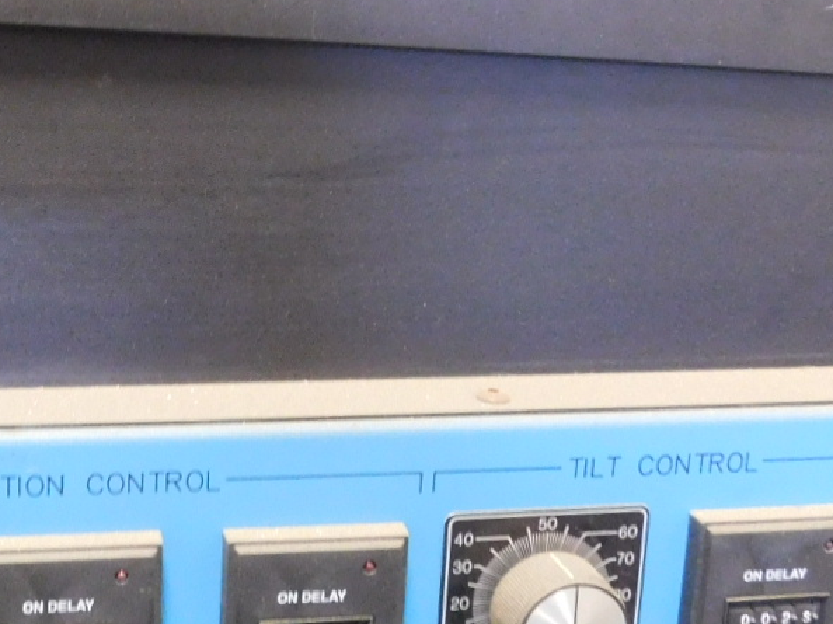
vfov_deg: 23.5
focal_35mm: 62
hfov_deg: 30.0
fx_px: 1491
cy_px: 181
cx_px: 102
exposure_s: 1/8
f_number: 3
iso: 500
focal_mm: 4
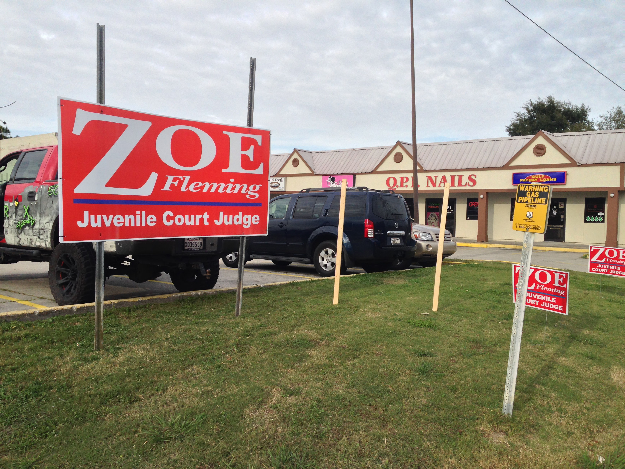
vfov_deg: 42.9
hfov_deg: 55.4
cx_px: 312
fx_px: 596
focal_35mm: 33
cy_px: 234
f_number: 2.4
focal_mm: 4.12
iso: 50
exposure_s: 1/809
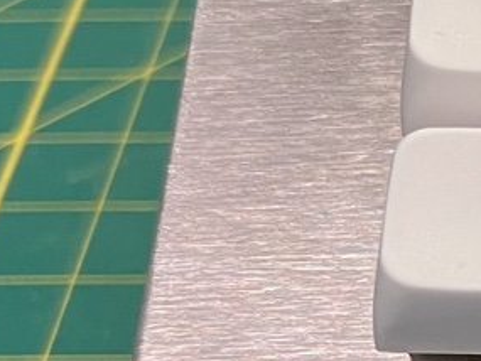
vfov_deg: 10.1
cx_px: 819
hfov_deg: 12.5
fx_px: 2030
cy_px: 304
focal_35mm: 146
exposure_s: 1/60
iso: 160
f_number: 1.5
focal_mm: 5.7
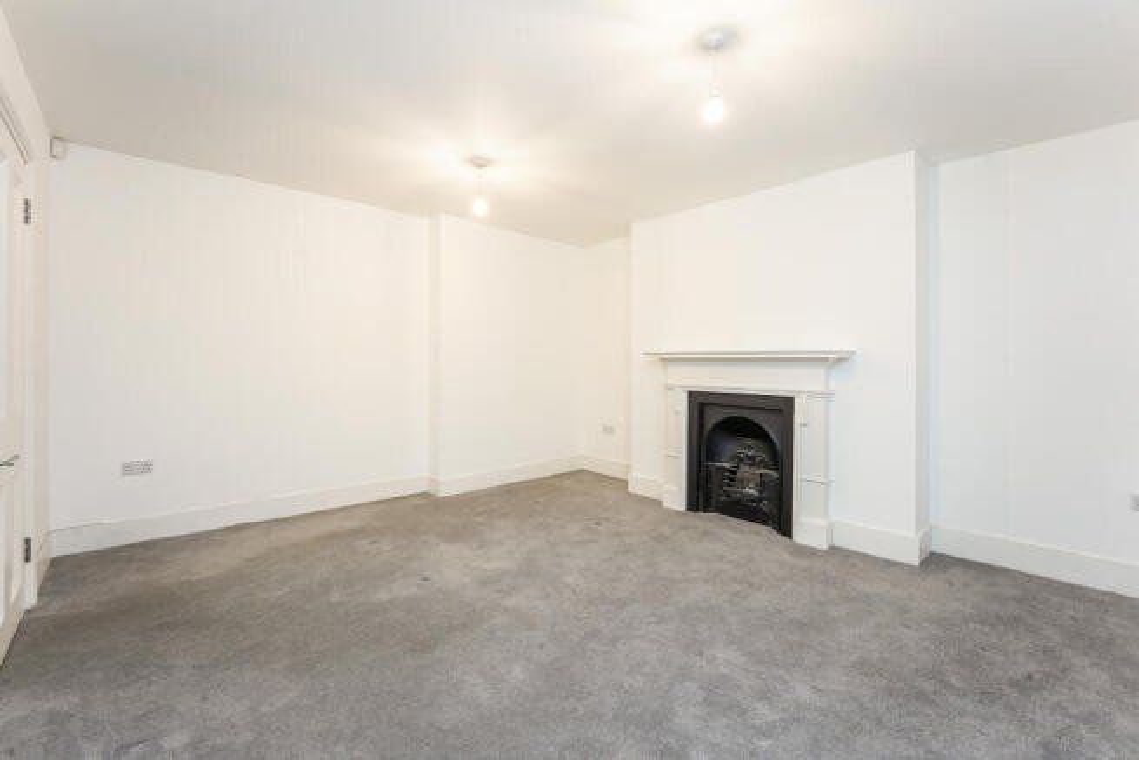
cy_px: 380
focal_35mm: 14
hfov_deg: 104.2
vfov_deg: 81.2
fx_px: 443
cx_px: 570
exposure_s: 1
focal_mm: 14
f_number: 11
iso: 200
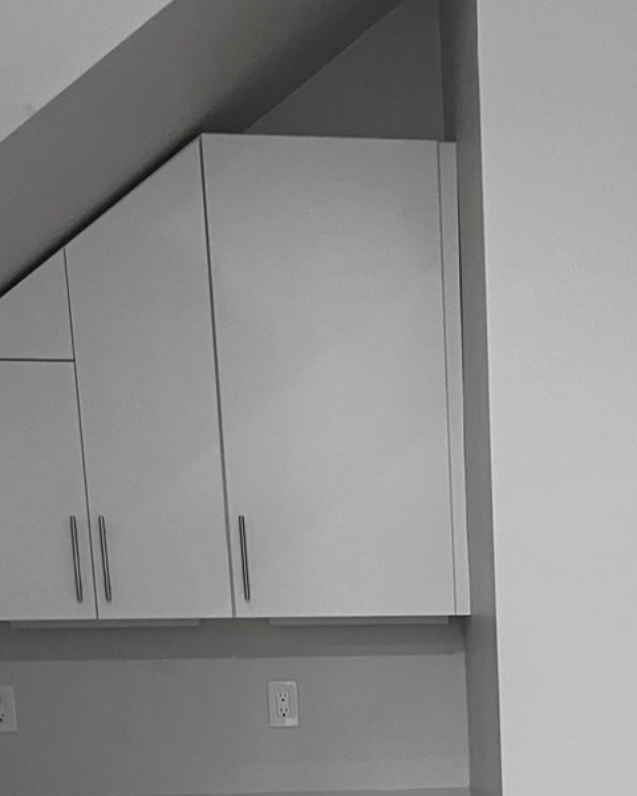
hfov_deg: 22.7
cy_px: 911
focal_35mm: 65
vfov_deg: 26.5
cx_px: 618
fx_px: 1532
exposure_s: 1/60
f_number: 1.5
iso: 250
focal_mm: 5.7
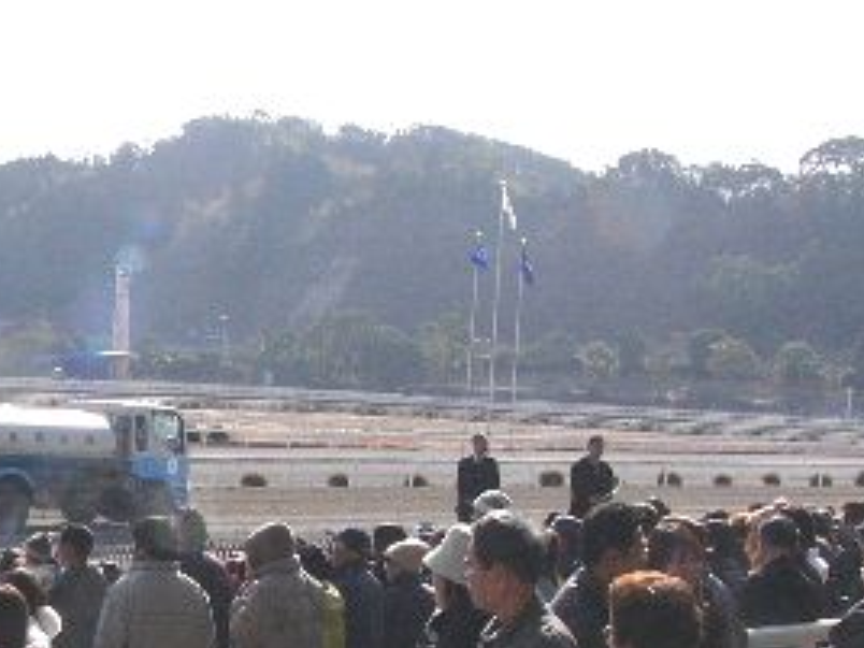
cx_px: 52
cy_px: 480
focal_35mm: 86
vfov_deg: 17.1
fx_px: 2147
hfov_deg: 22.1
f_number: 5.2
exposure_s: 1/400
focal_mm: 6
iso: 100
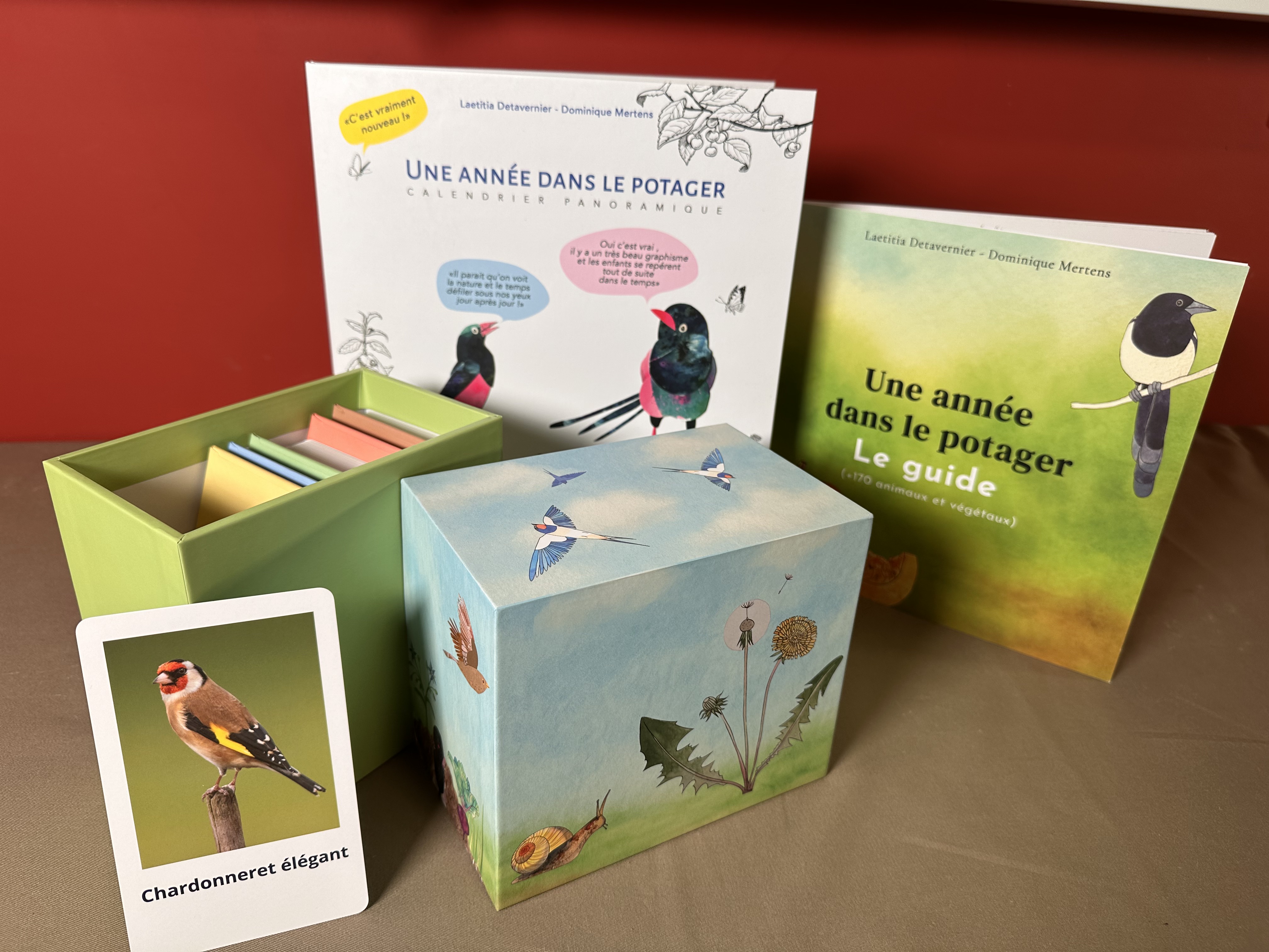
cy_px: 476
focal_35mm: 24
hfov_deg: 71.6
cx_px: 634
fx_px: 880
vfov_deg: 56.8
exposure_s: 1/115
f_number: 1.78
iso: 50
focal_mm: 6.86
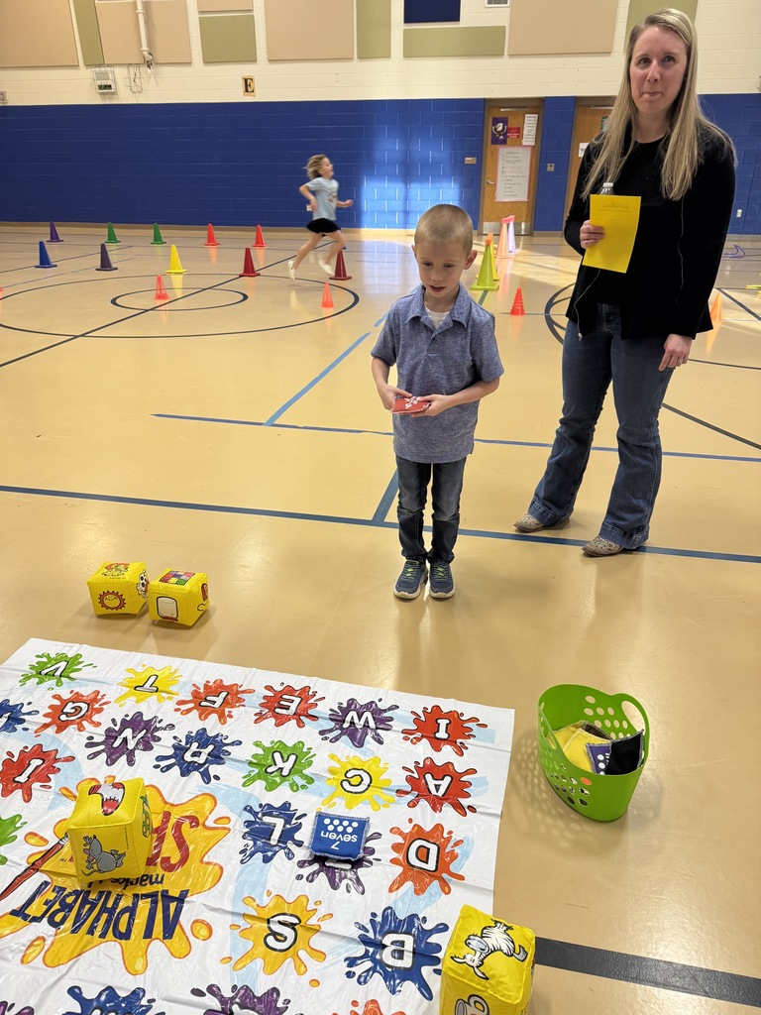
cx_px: 380
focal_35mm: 24
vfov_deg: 71.6
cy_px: 508
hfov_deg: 56.8
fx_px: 703
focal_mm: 6.76
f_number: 1.78
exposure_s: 1/120
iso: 160
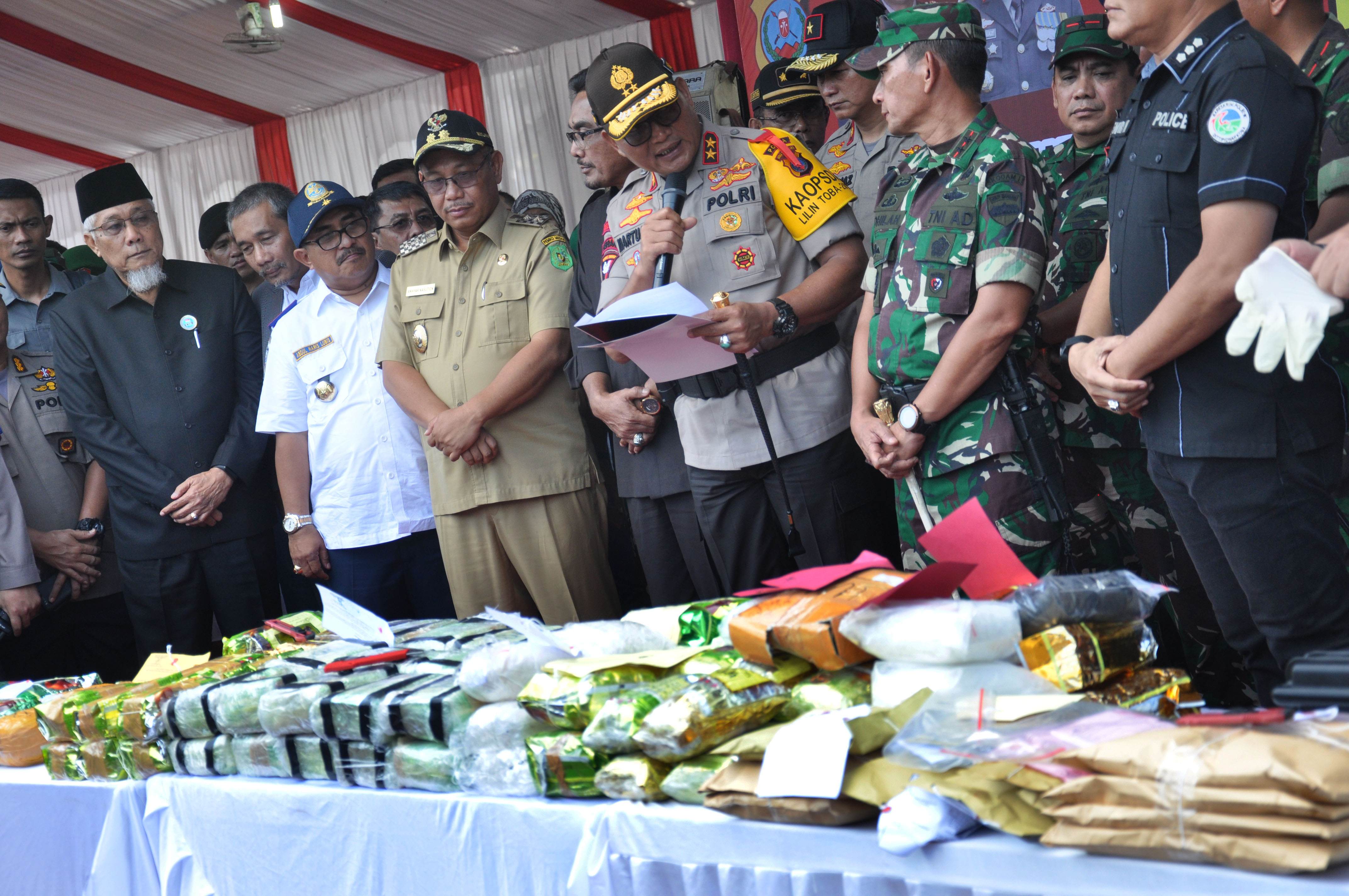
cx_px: 674
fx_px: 2695
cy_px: 448
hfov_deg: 28.1
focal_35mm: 72
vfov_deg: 18.9
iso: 500
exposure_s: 1/200
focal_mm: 48
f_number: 4.8
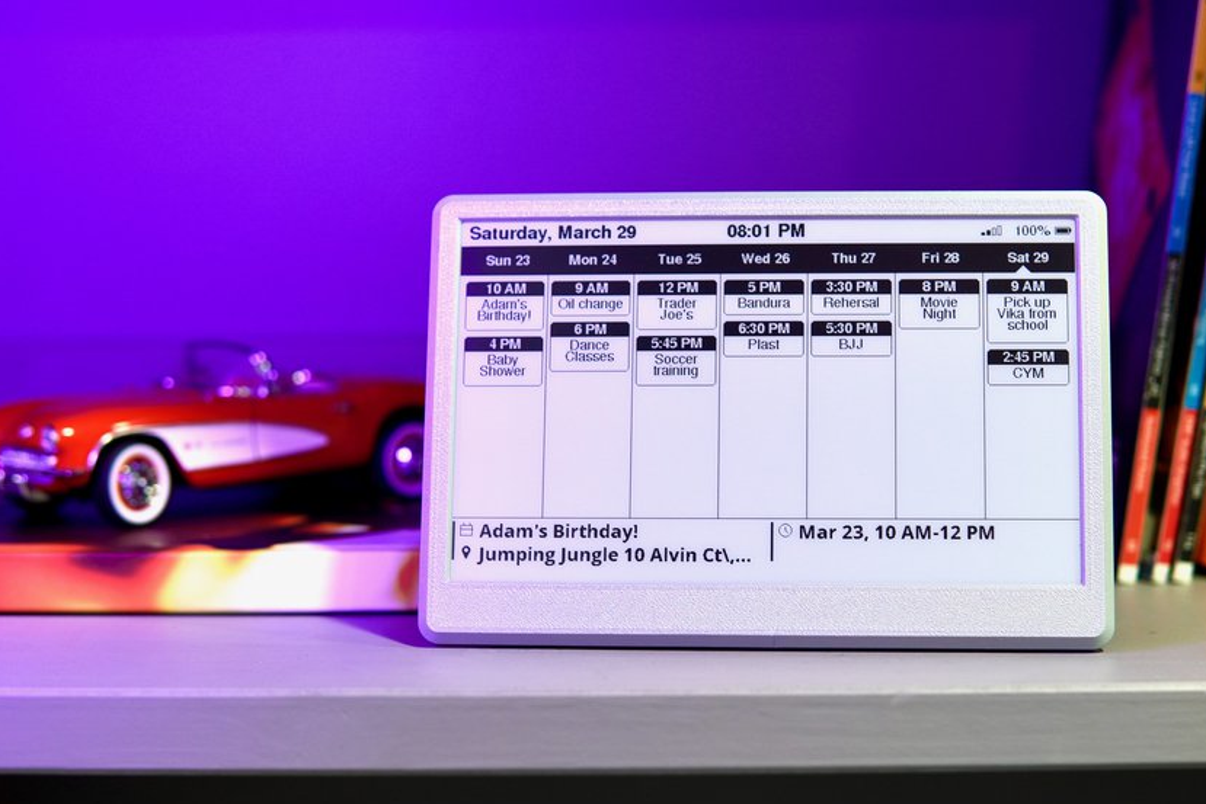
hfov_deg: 35.6
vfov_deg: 24.2
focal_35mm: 56
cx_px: 698
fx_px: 1876
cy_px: 464
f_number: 2.2
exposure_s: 1/50
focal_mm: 30
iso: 100
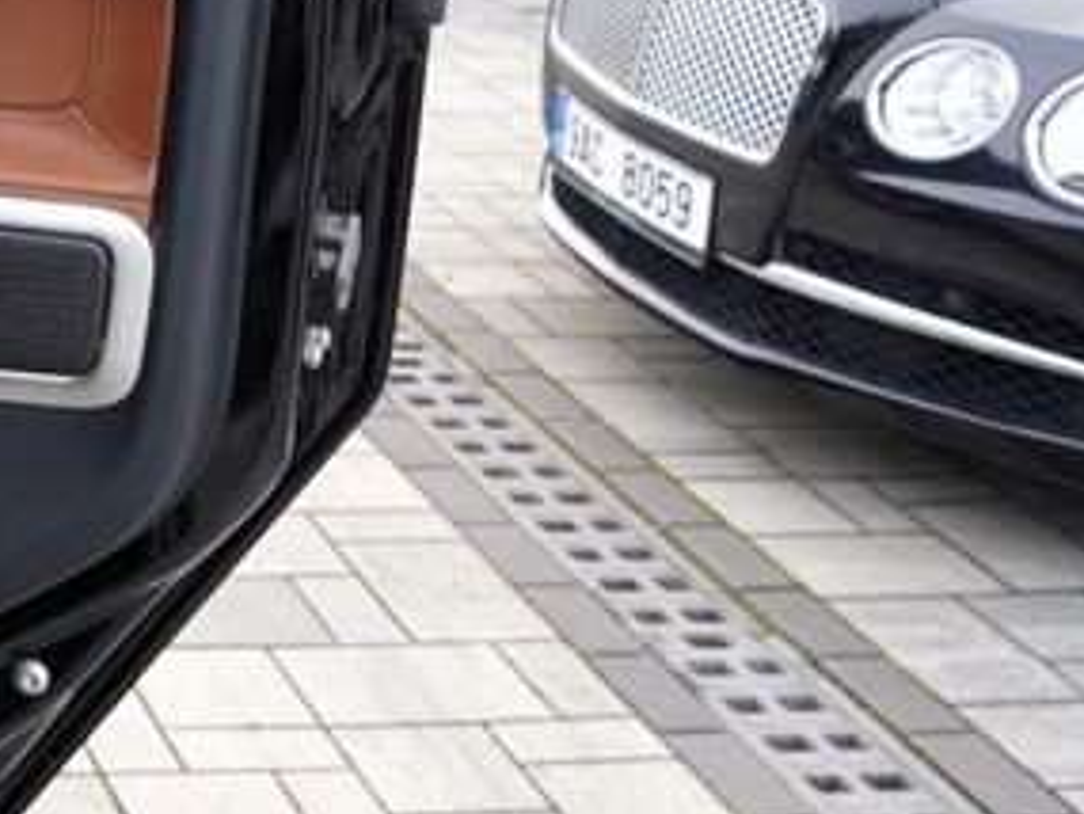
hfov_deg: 21.3
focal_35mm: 83
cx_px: -339
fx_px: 2600
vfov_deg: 17.1
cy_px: -127
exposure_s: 1/80
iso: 100
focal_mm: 24
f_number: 4.5
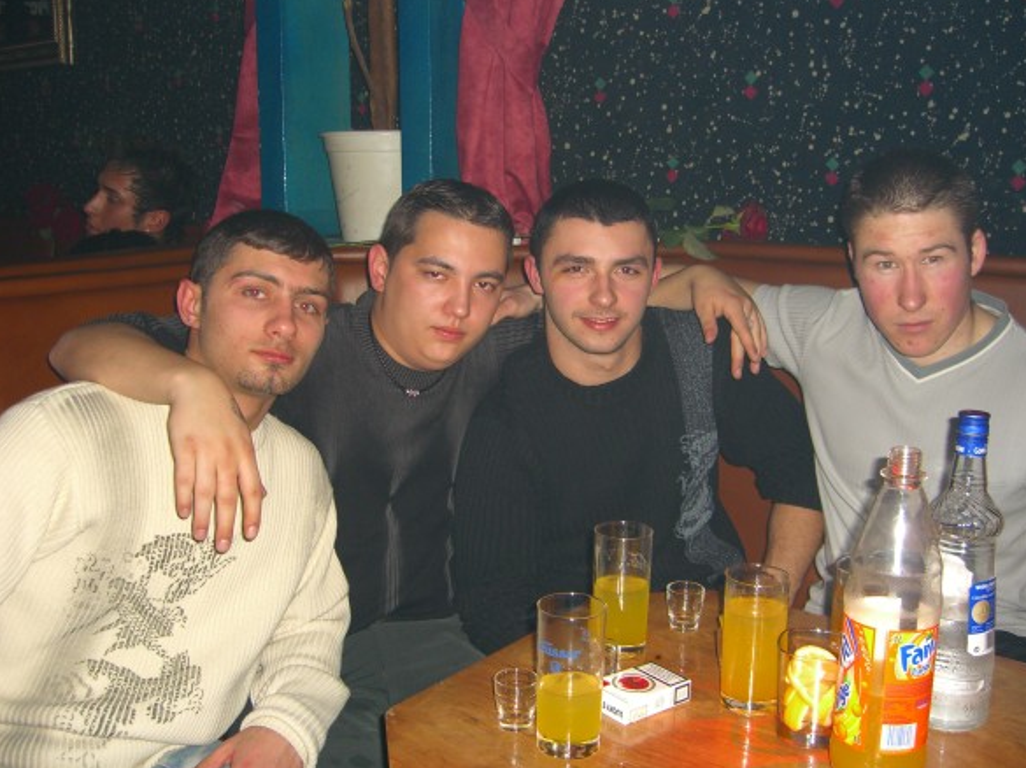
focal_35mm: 39
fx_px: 1155
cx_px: 521
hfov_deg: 47.9
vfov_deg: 36.8
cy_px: 382
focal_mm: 7.9
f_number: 2.8
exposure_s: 1/60
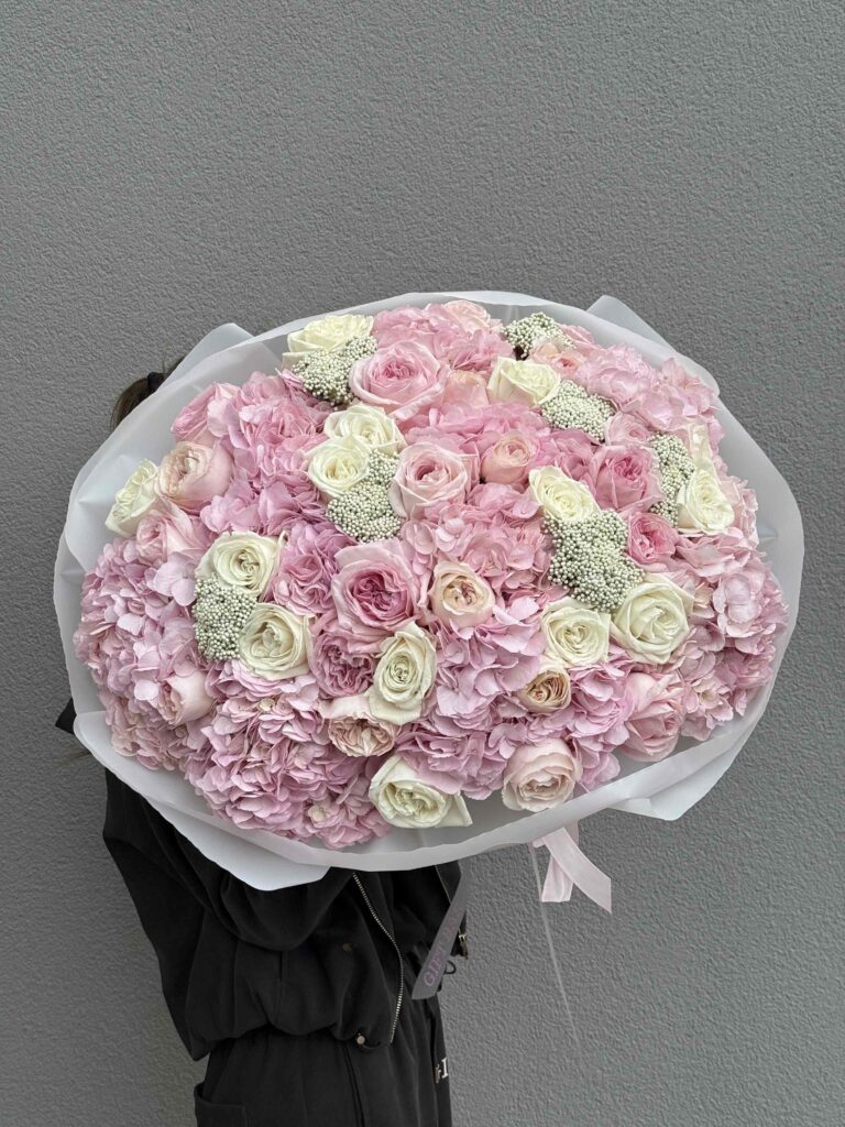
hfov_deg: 30.3
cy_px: 564
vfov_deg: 39.7
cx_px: 422
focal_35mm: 48
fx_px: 1562
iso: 80
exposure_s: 1/405
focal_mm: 6.8
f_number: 1.8
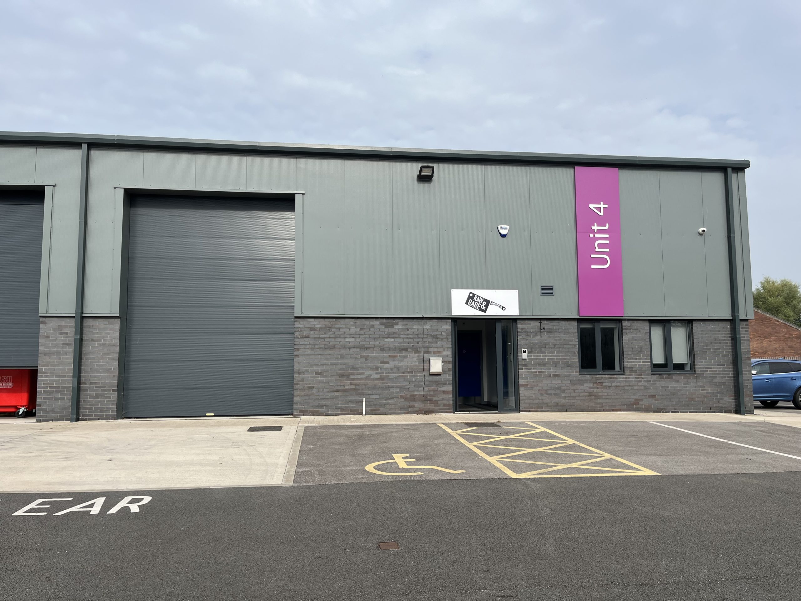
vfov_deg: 53.1
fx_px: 602
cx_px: 400
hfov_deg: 67.3
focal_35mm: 26
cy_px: 300
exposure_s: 1/3215
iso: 50
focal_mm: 5.1
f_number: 1.6
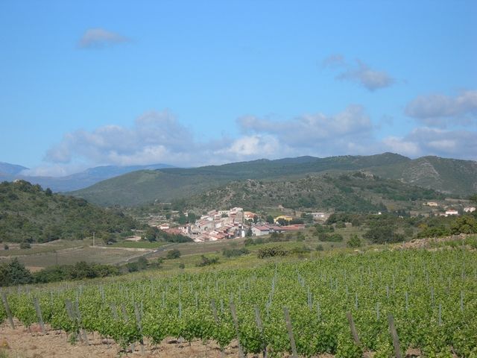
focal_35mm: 114
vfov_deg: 13.0
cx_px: 238
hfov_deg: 17.3
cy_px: 179
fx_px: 1571
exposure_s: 1/187
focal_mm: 23.4
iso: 50
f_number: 8.2
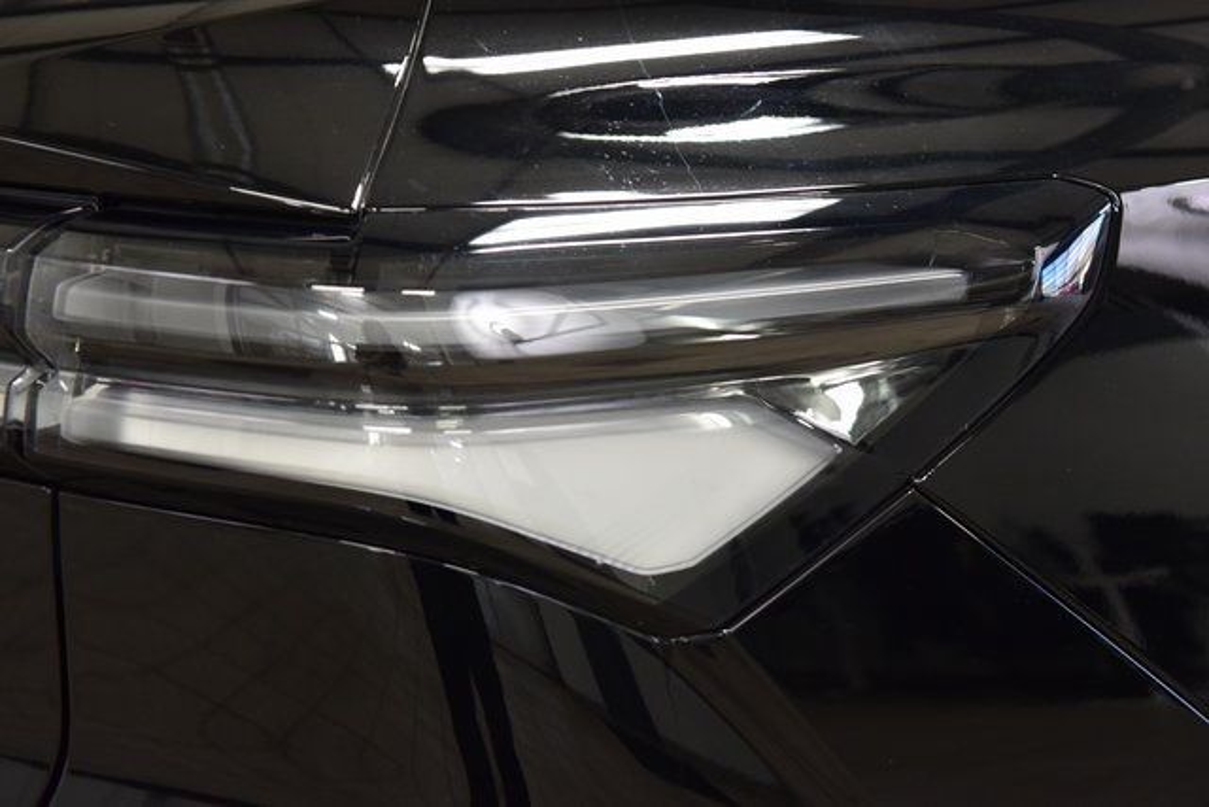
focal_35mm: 78
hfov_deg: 26.0
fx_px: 2620
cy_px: 404
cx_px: 604
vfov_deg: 17.5
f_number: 4.5
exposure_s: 1/60
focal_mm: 52
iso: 1600
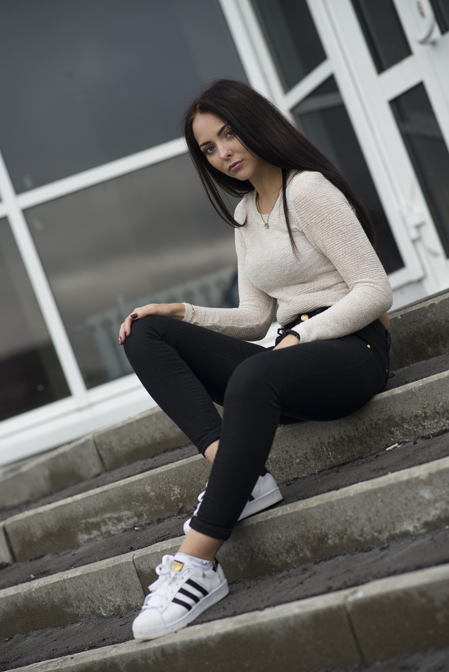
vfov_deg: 23.9
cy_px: 336
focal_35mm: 85
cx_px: 224
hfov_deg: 16.1
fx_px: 1588
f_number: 2.8
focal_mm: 85
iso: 100
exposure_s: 1/250
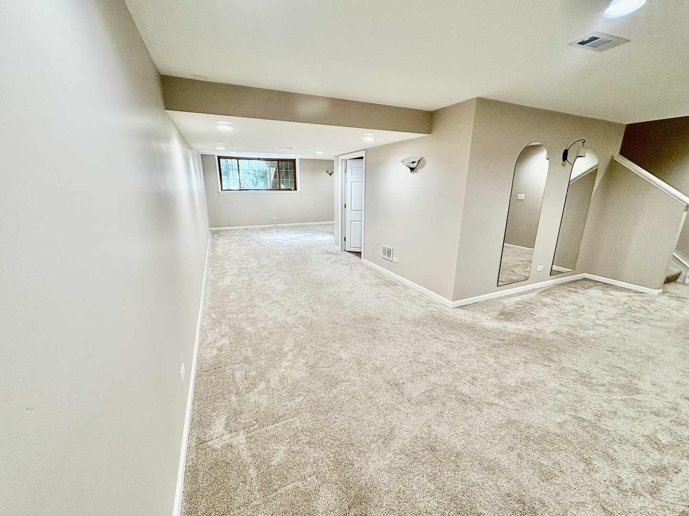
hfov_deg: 102.1
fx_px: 279
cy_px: 258
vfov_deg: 85.7
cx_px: 344
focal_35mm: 14
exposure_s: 1/60
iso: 160
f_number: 2.2
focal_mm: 2.22
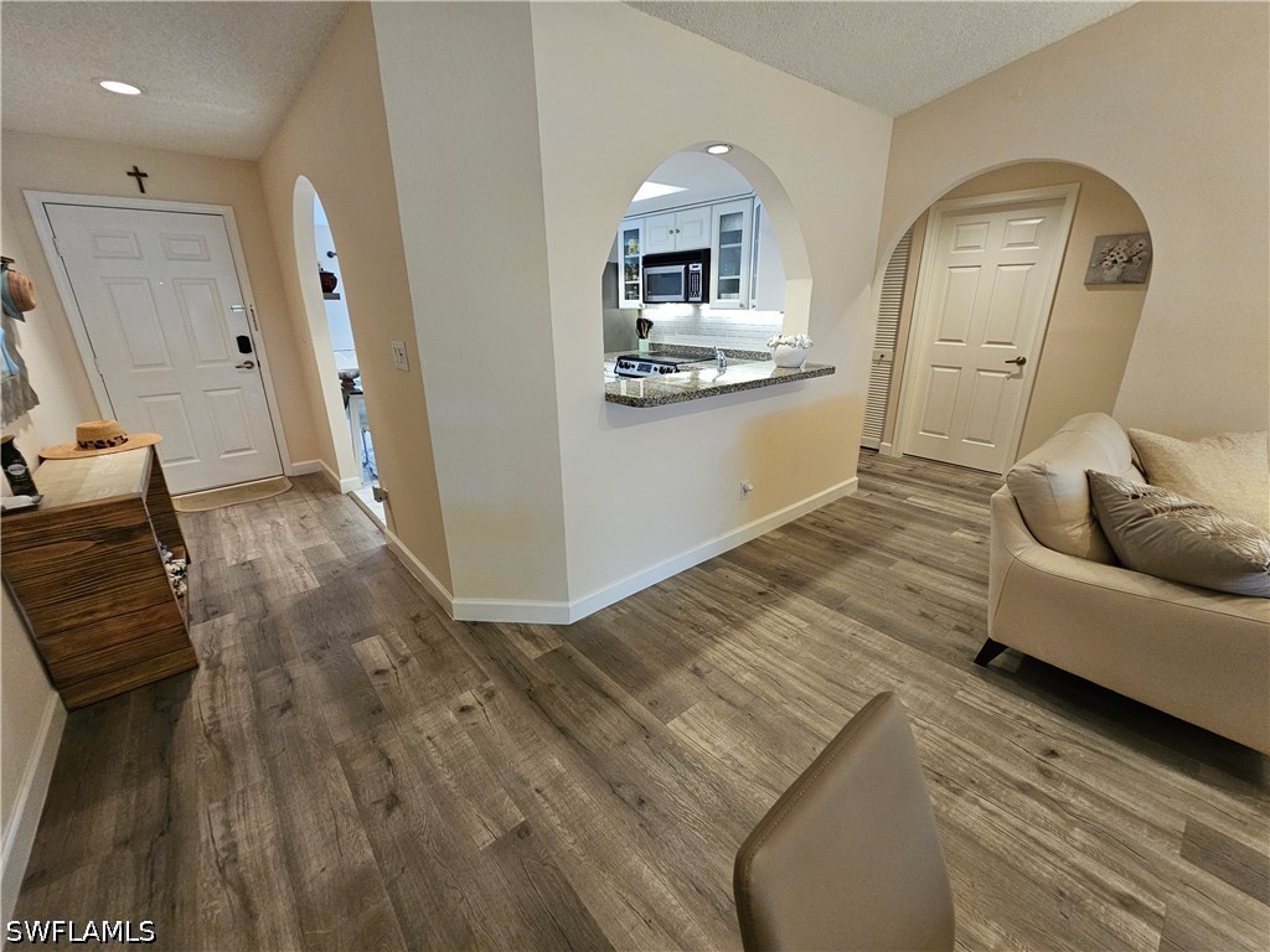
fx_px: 477
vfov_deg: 89.9
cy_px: 476
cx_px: 635
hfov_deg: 106.2
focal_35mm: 13
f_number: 2.2
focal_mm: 2.2
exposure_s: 1/40
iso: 320
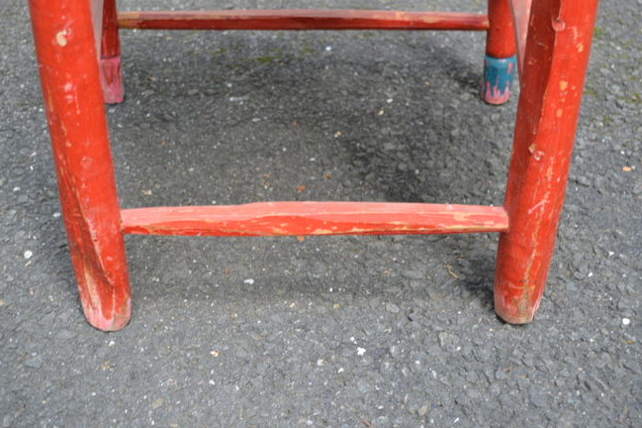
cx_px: 333
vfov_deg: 24.6
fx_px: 980
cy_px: 204
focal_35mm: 55
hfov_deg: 36.3
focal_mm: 34
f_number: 5
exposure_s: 1/40
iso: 400
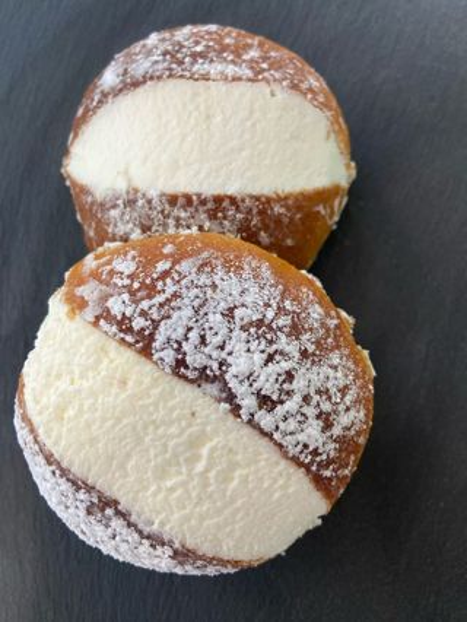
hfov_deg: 53.1
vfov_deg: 67.3
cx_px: 234
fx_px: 467
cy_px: 311
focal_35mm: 26
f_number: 1.8
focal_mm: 4.25
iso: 125
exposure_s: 1/100
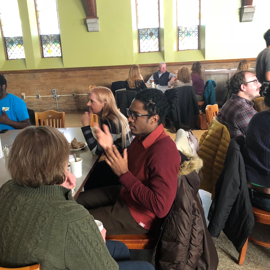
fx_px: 300
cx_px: 132
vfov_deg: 48.5
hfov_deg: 48.4
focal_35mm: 34
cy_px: 135
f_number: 1.8
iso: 400
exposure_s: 1/40
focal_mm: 3.99
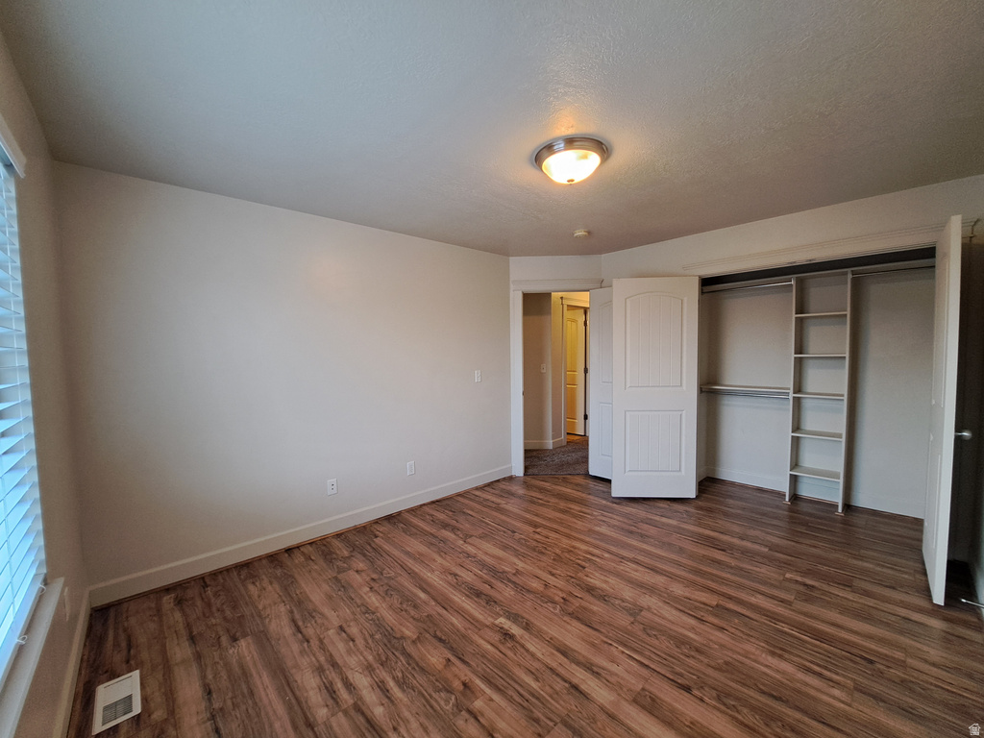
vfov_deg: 89.9
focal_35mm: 13
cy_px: 369
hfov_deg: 106.2
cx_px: 492
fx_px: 370
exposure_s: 1/40
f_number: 2.2
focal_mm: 1.74
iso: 100
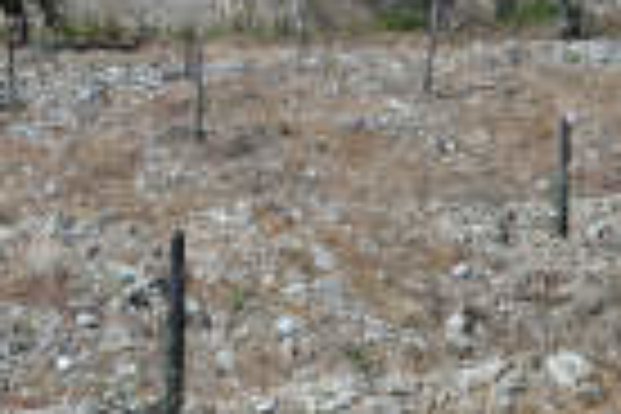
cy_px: -290
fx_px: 2104
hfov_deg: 16.1
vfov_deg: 10.7
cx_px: -126
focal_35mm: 122
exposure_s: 1/125
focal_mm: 24
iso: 100
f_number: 8
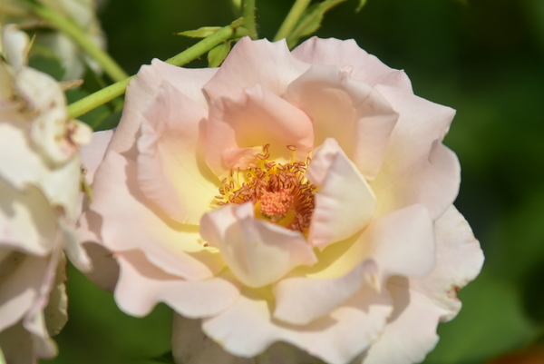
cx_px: 272
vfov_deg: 4.6
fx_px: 4536
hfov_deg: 6.9
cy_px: 182
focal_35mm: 300
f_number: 6
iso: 800
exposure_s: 1/8000
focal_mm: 200
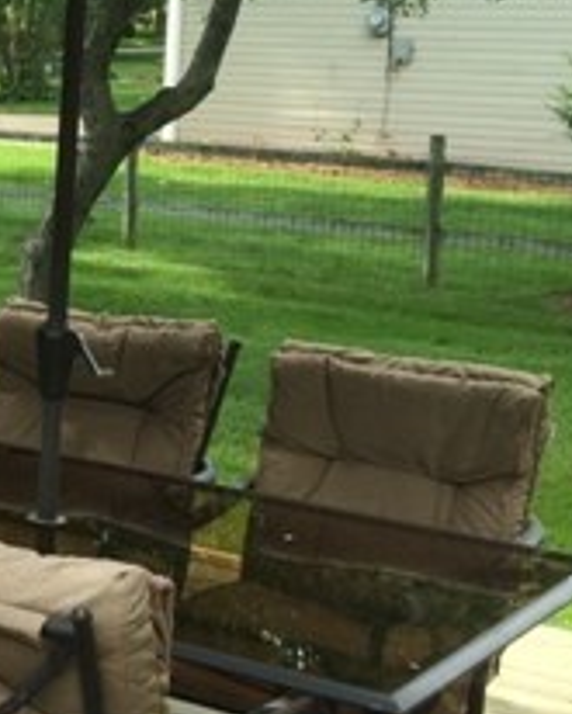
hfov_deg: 15.4
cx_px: -402
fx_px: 1861
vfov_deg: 21.7
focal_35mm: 88
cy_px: 267
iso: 32
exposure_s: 1/243
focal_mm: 4.15
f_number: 2.2
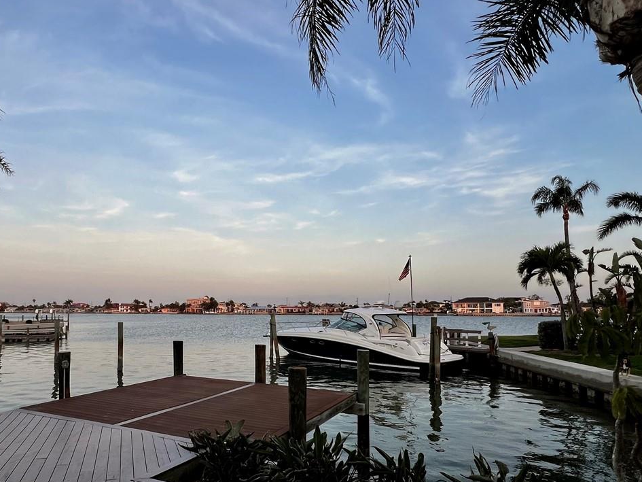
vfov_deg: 60.4
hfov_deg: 75.2
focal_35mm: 22
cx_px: 244
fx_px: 408
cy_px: 295
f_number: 1.8
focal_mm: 1.57
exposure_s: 1/278
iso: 32
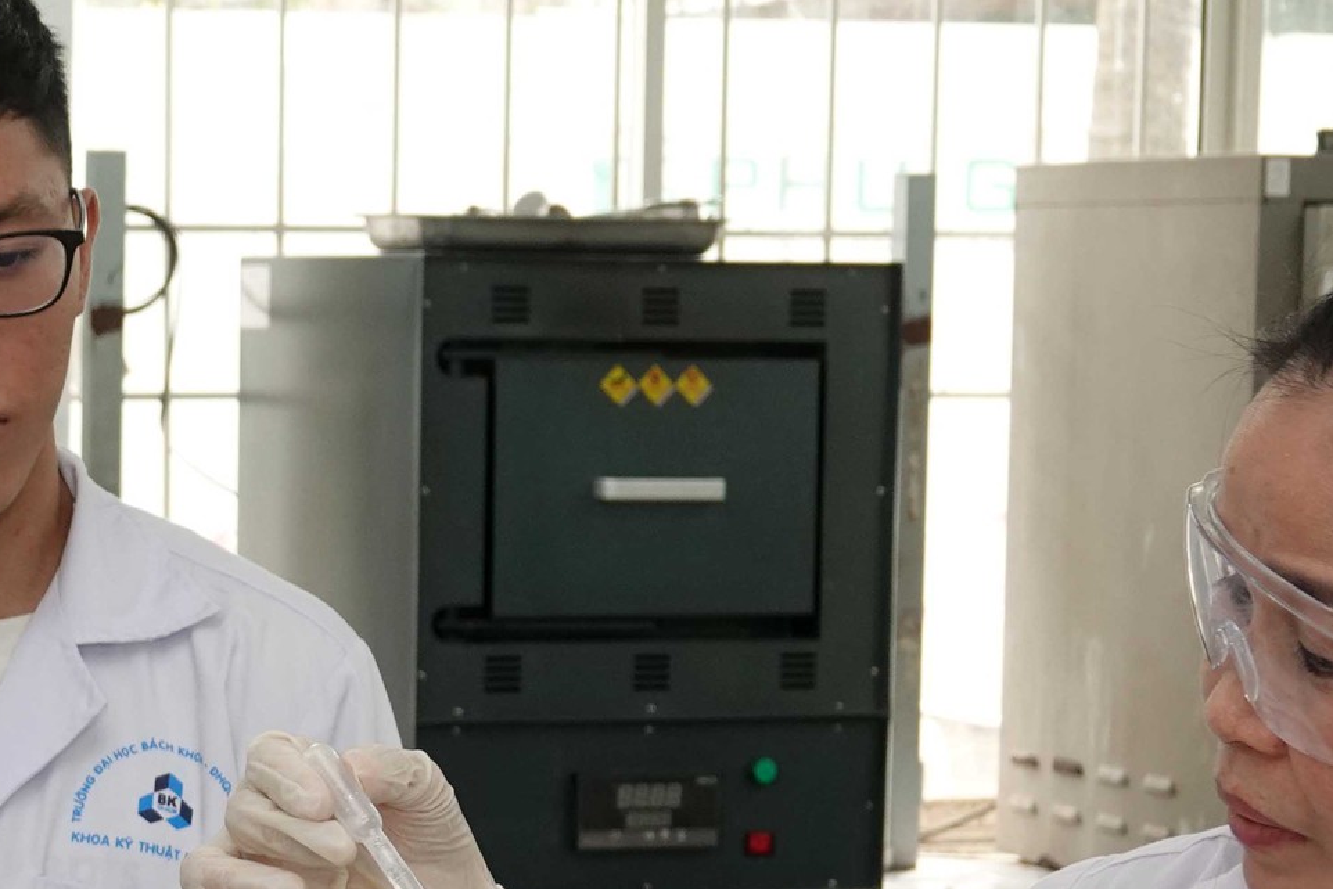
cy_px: 999
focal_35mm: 133
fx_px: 4926
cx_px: 229
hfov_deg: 15.3
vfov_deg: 10.2
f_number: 3.2
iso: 400
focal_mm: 18.21
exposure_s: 1/100
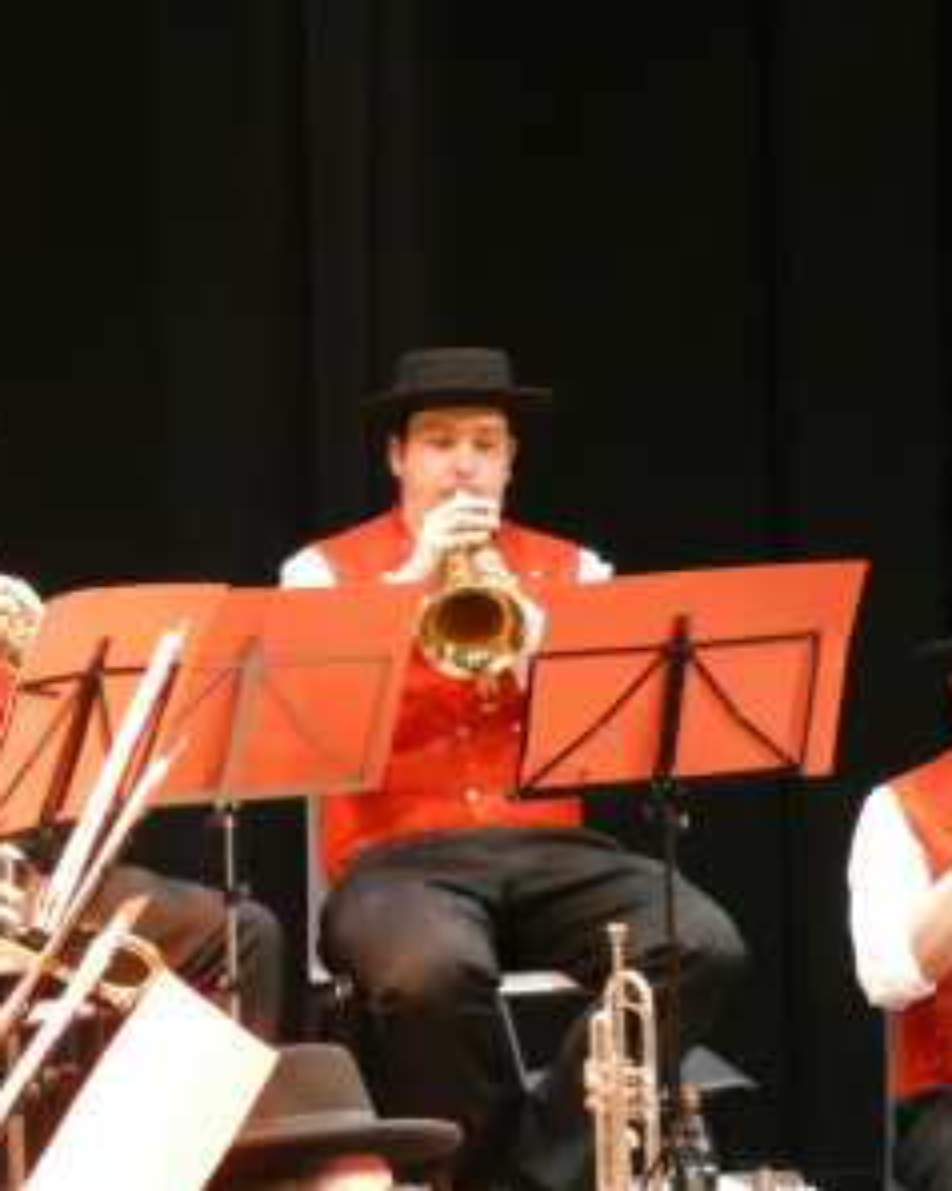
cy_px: 596
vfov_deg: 10.7
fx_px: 6381
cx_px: 328
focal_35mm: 181
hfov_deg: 8.5
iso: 1600
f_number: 5.3
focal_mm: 24.7
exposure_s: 1/25
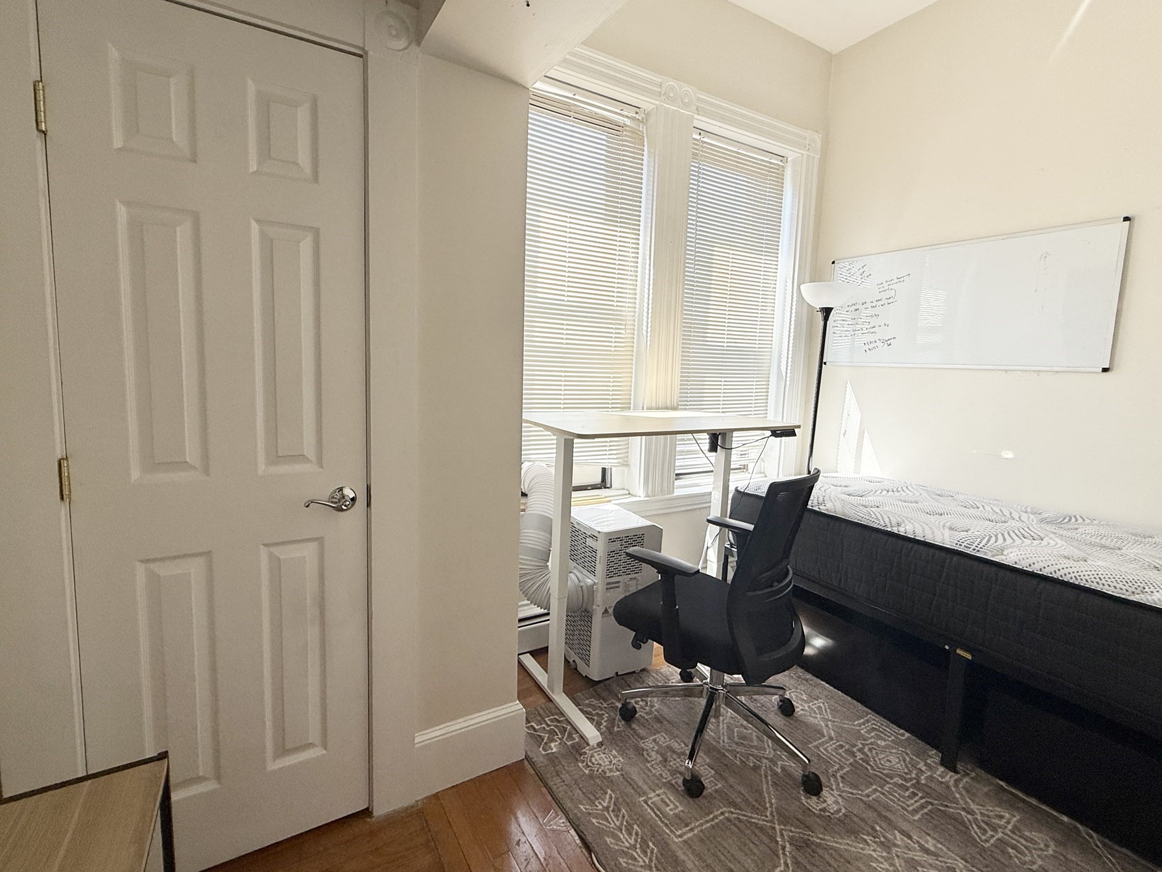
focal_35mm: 16
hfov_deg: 94.4
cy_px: 416
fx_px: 537
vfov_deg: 78.1
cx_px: 554
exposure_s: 1/142
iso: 50
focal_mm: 2.22
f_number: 2.2
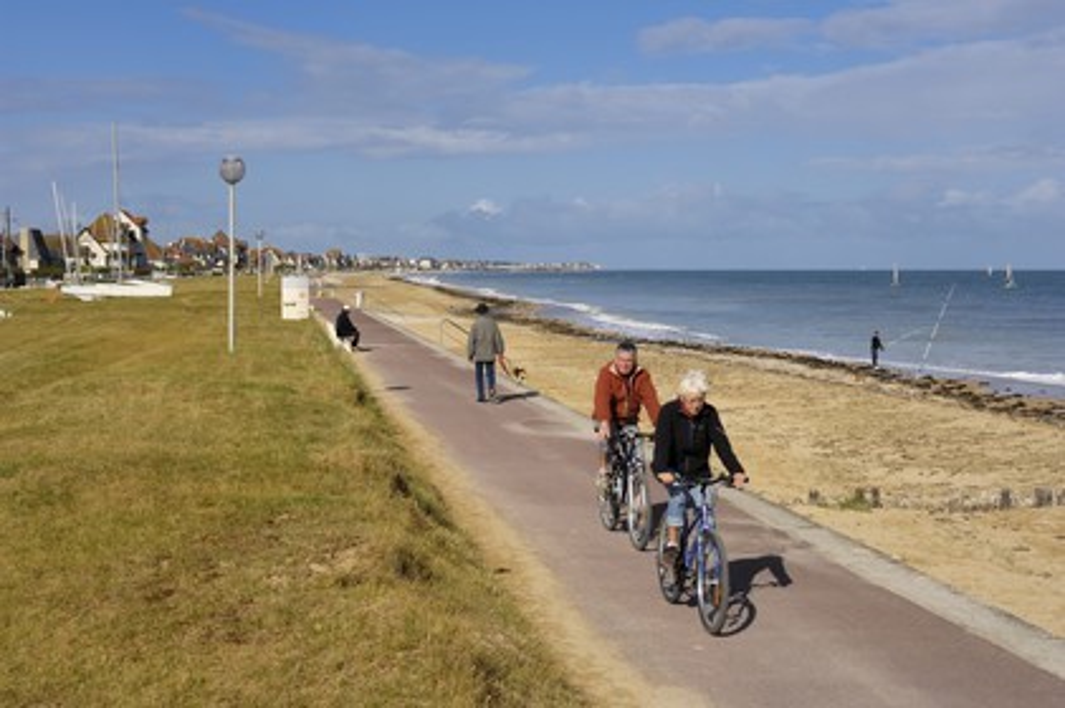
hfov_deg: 35.1
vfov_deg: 23.7
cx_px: 532
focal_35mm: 57
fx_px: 1685
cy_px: 354
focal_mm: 38
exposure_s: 1/160
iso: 100
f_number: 11
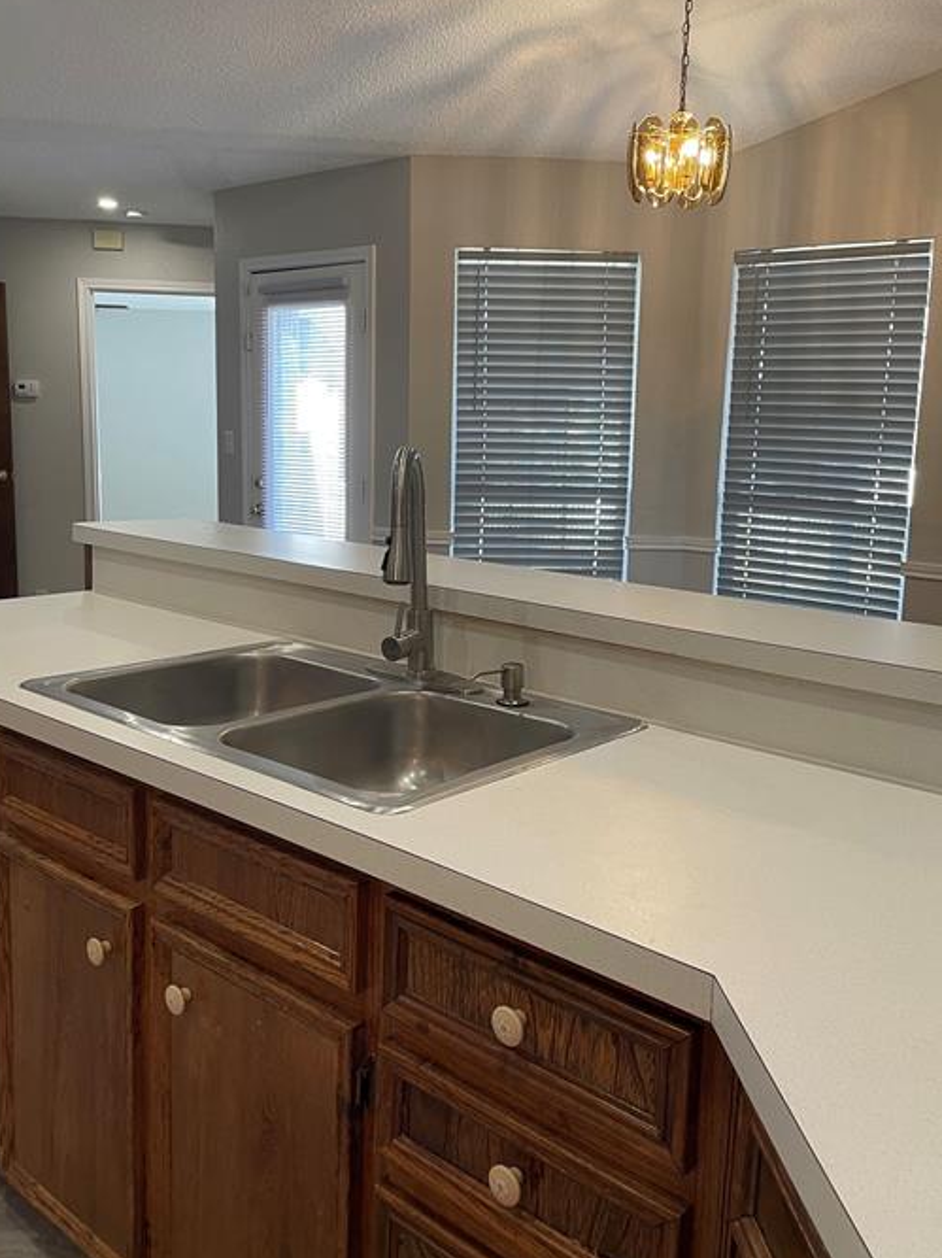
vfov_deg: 59.9
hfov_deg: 46.8
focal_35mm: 30
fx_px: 1089
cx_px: 459
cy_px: 580
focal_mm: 4.2
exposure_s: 1/60
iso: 80
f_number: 1.6
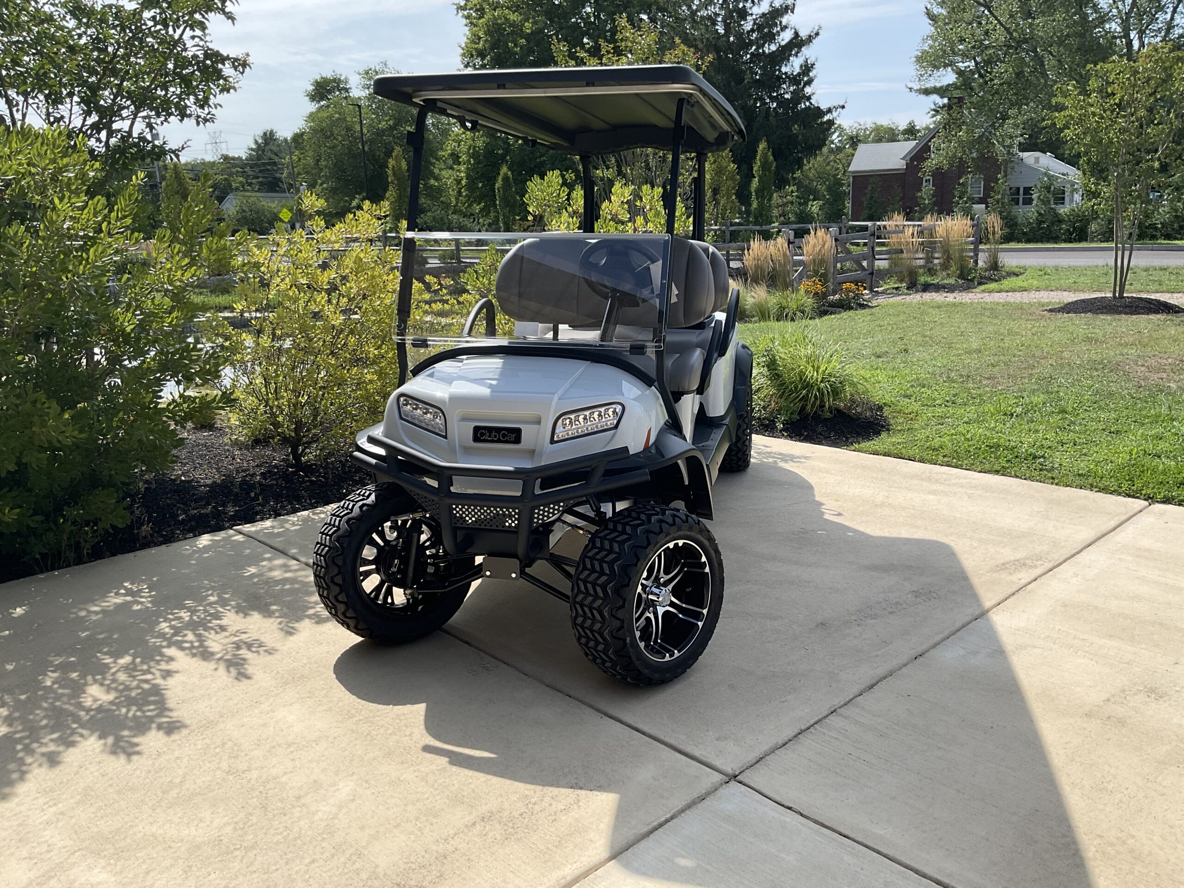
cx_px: 592
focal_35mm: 29
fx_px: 992
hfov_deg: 61.7
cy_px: 444
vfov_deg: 48.2
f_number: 1.8
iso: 16
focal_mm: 3
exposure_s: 1/1730
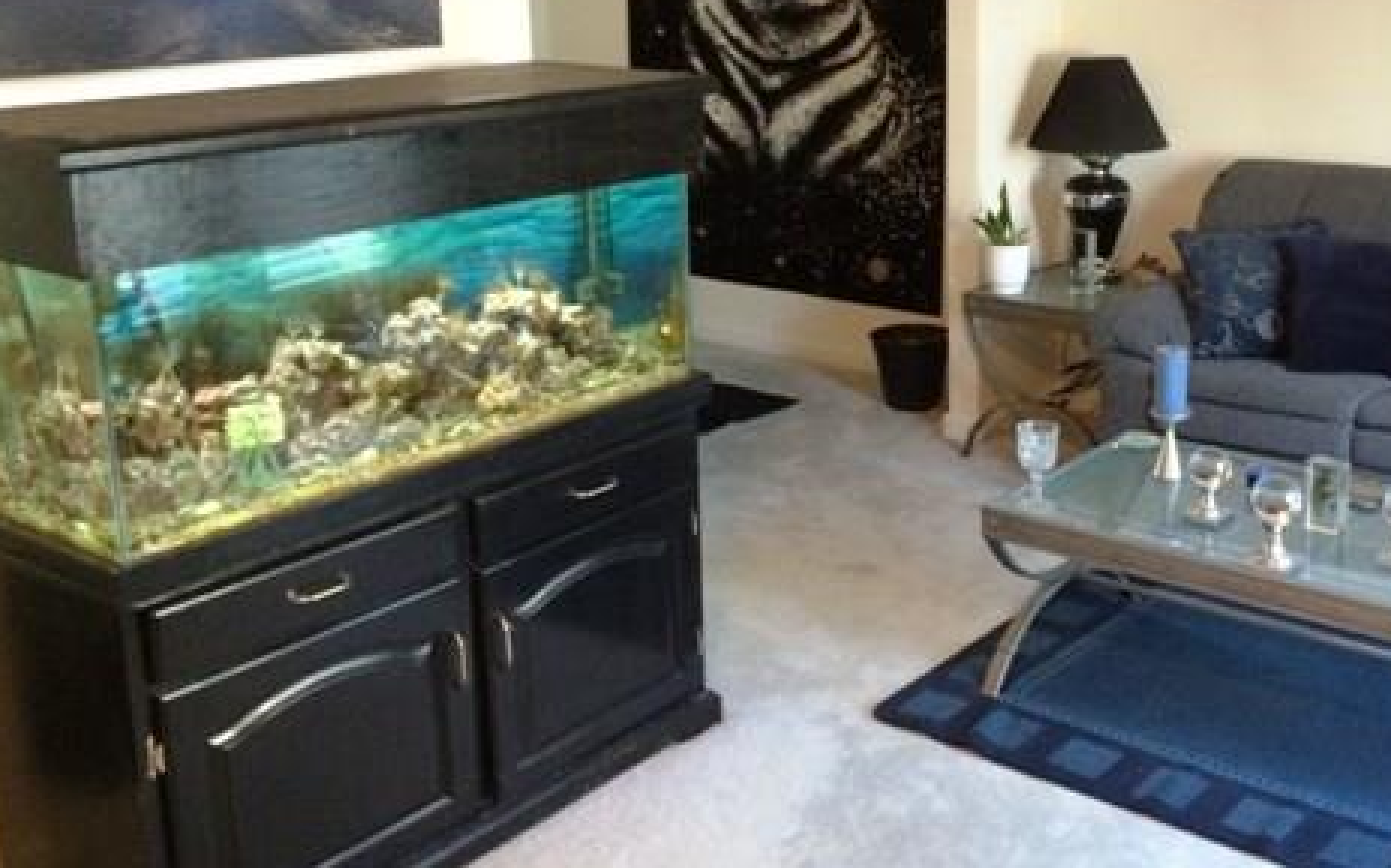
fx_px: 1667
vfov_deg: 29.0
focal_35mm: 44
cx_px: 949
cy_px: 294
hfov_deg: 44.5
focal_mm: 4.12
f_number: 2.2
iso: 320
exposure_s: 1/17
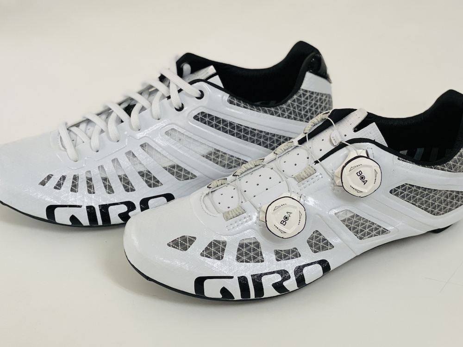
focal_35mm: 52
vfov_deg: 28.0
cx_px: 232
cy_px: 174
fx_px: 696
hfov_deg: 36.8
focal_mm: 6
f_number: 2
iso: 100
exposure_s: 1/100
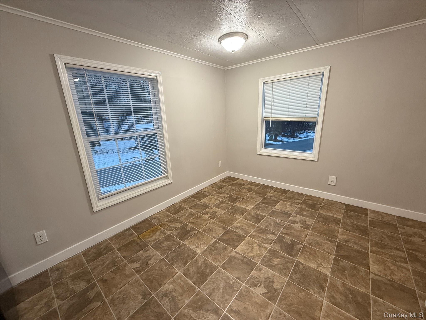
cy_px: 160
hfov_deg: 102.1
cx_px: 213
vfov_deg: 85.7
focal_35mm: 14
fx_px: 172
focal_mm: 2.22
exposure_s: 1/60
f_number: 2.2
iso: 200
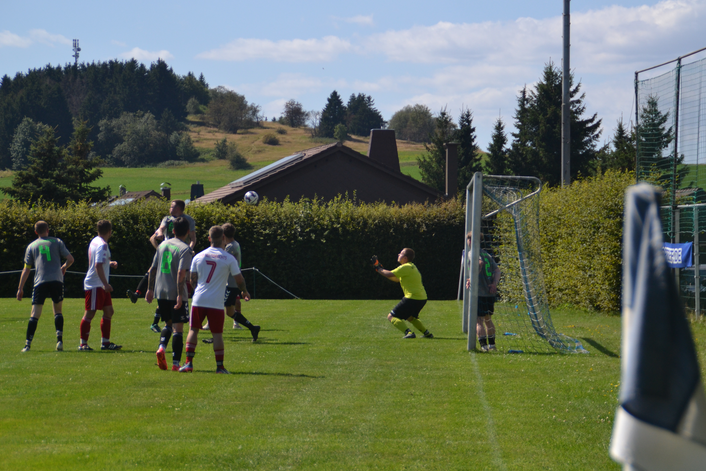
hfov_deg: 16.8
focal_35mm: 122
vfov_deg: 11.3
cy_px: 239
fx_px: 2384
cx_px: 351
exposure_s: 1/1600
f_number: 5.6
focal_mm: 75
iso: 400
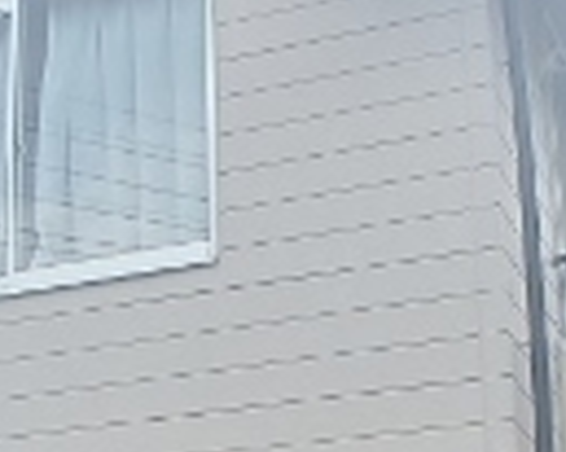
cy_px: 452
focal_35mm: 102
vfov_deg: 14.8
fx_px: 1707
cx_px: 110
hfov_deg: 18.6
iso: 125
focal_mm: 3.7
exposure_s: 1/500
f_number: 3.5
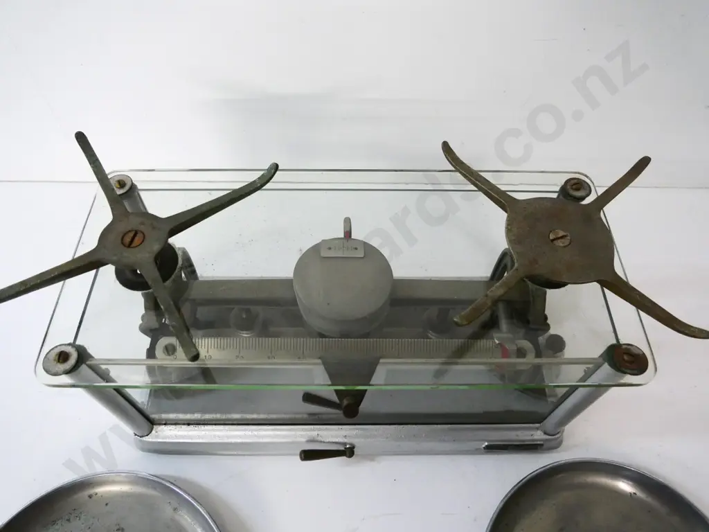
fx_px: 492
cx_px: 354
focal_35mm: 24
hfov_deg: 71.6
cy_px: 266
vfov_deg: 56.8
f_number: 4.6
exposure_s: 1/160
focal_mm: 12
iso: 3200
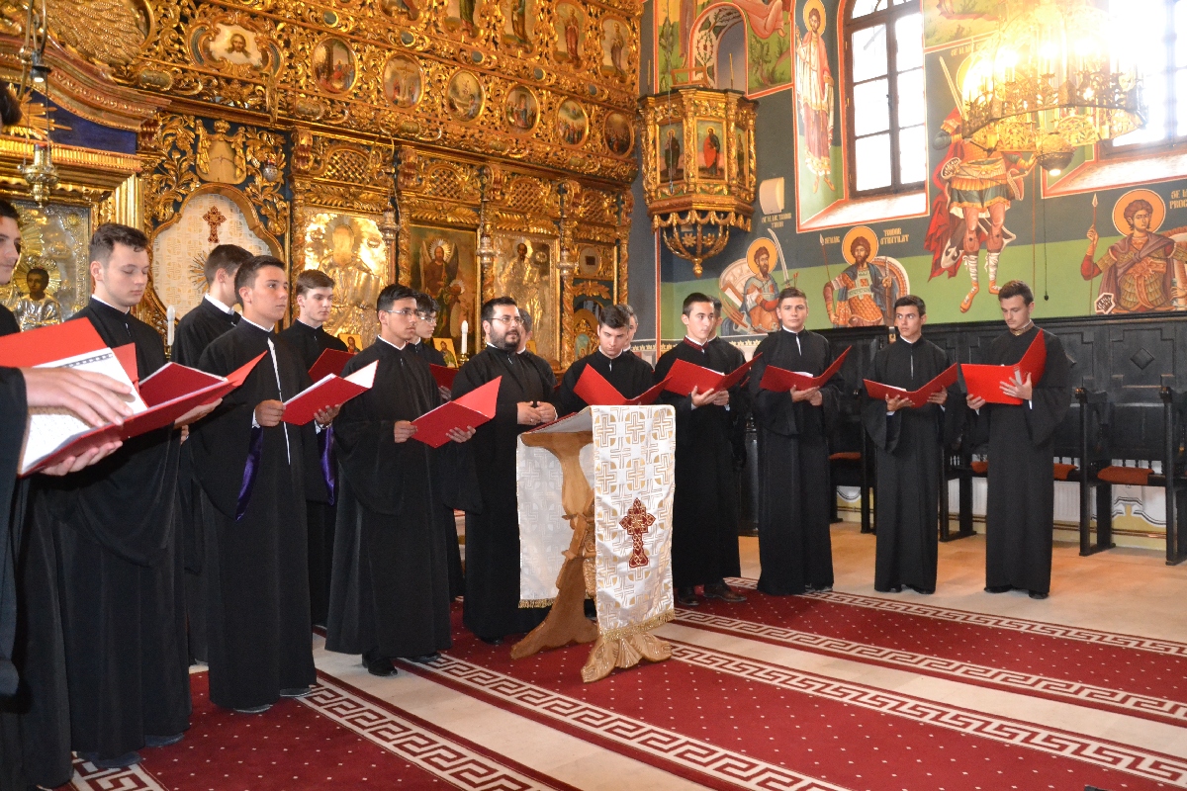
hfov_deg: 67.4
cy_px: 396
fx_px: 890
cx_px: 594
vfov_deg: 47.9
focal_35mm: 27
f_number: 3.5
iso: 3200
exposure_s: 1/60
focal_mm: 18
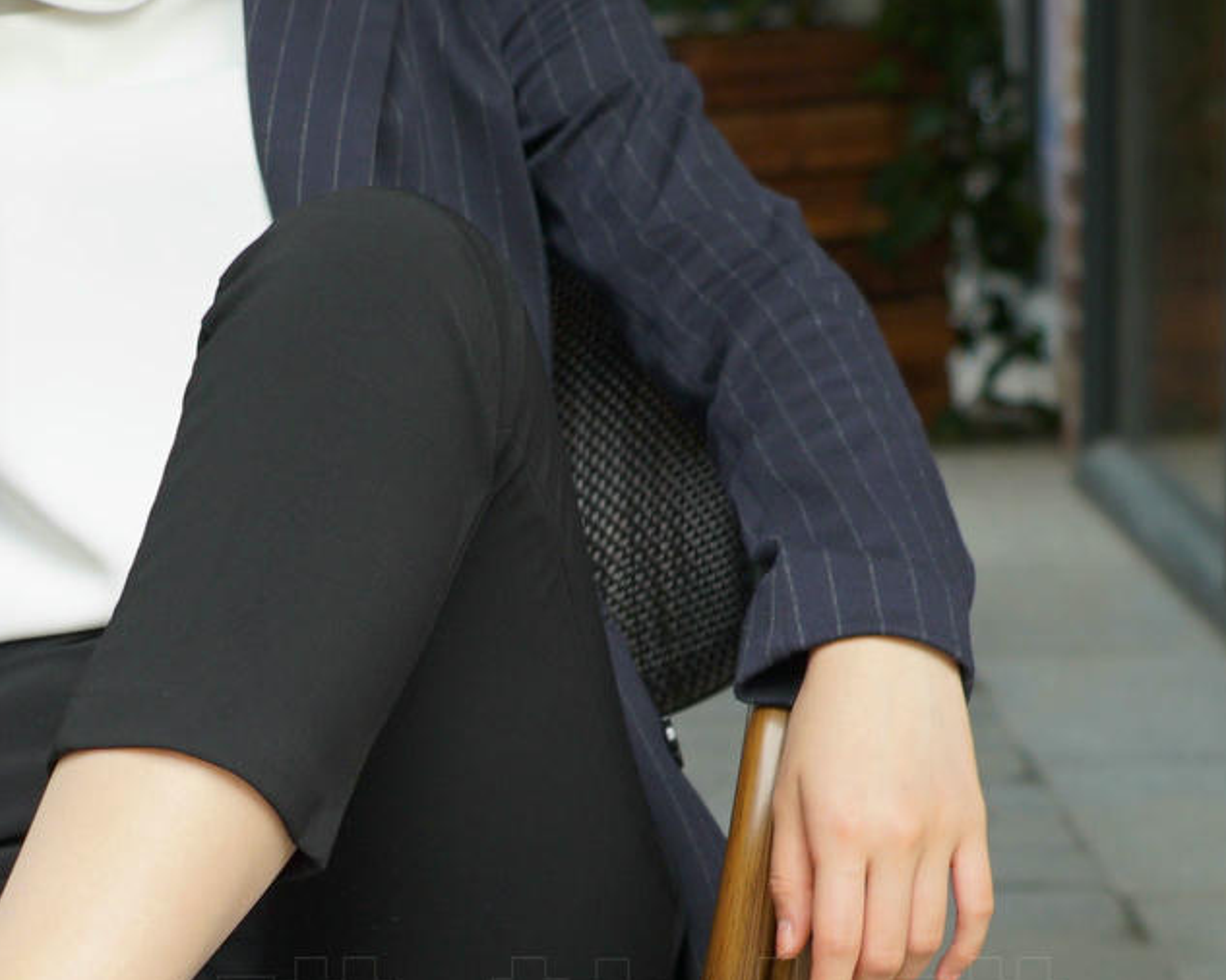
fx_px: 4679
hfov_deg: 14.8
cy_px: 1030
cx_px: 101
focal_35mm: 129
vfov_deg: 11.8
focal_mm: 41
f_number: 4.5
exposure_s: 1/100
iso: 100
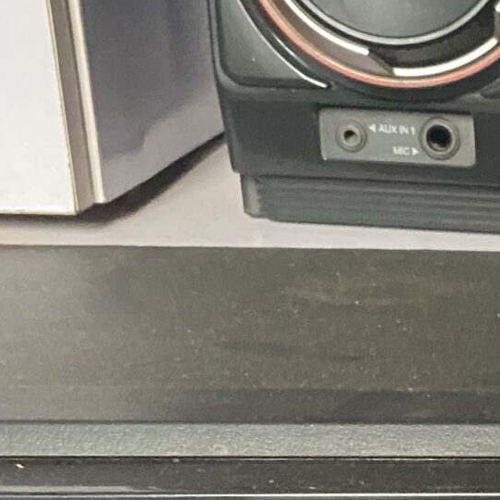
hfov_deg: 14.3
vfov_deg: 15.1
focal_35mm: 109
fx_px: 1781
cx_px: 866
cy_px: 681
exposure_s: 1/30
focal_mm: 4.25
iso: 1000
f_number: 1.8
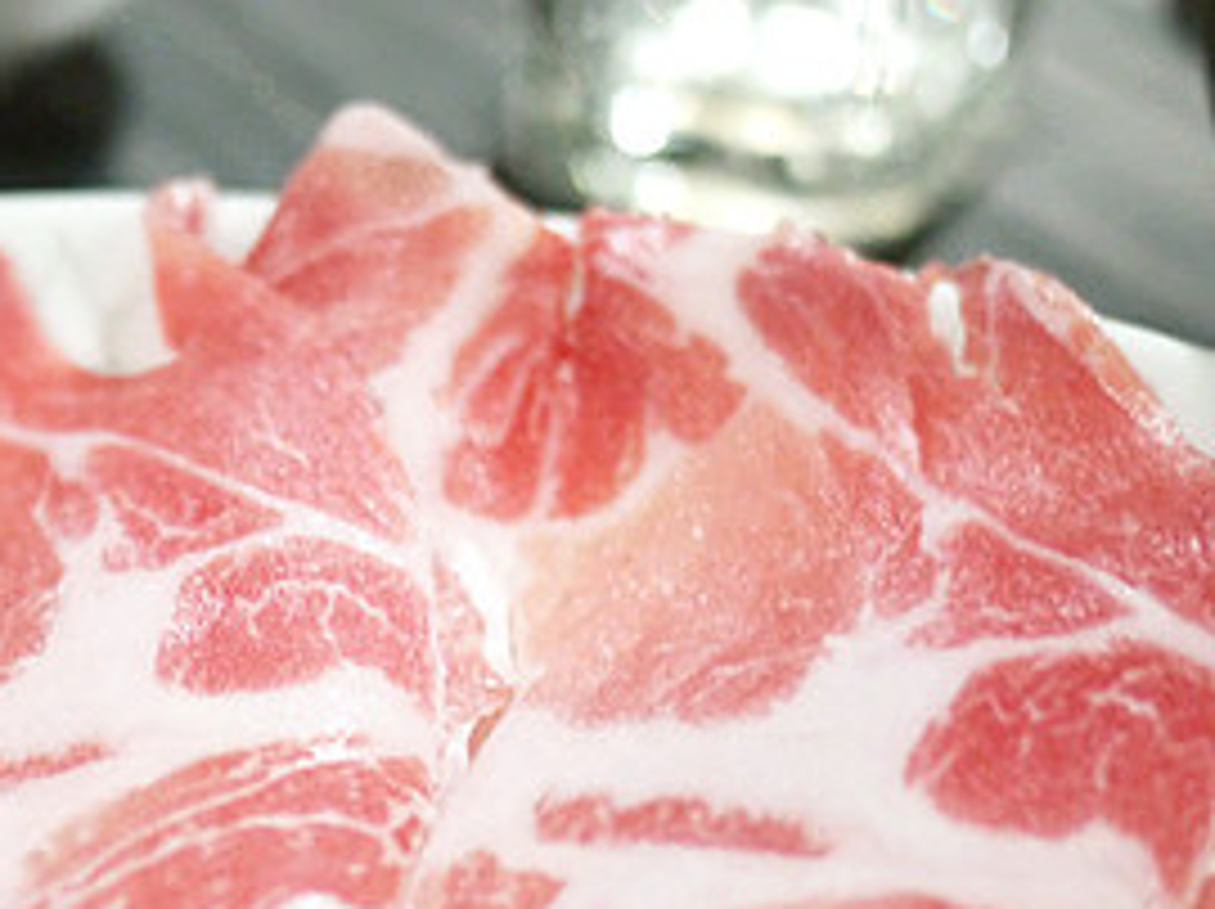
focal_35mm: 89
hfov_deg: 21.8
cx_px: 297
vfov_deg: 16.2
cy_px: 927
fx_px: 3121
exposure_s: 1/30
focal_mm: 20
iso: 800
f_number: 1.7
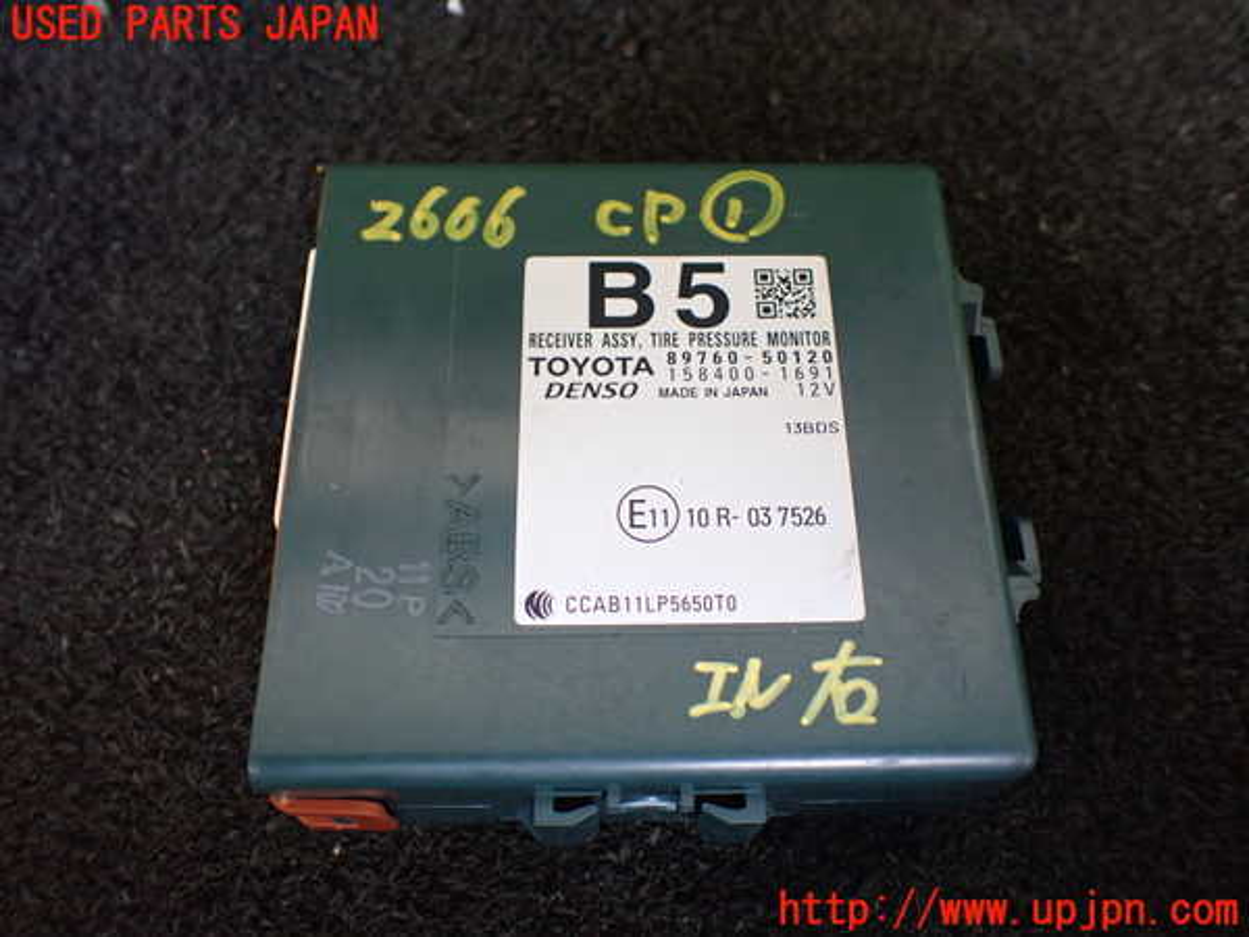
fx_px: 1082
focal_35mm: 30
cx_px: 624
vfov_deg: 46.8
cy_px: 468
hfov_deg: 60.0
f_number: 2.3
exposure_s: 1/125
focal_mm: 5.4
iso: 500
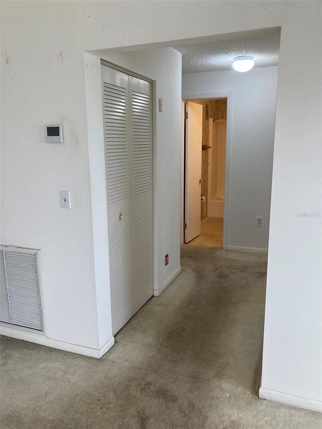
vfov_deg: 63.4
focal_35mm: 28
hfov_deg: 49.7
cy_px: 214
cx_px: 161
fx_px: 347
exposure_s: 1/120
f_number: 1.8
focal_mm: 3.99
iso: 80
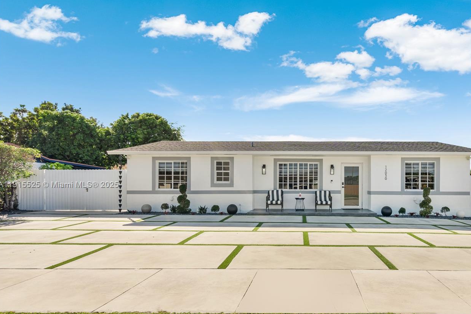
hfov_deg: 76.8
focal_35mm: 22
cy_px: 185
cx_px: 301
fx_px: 288
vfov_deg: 56.9
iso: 100
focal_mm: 17
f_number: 11
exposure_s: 1/250
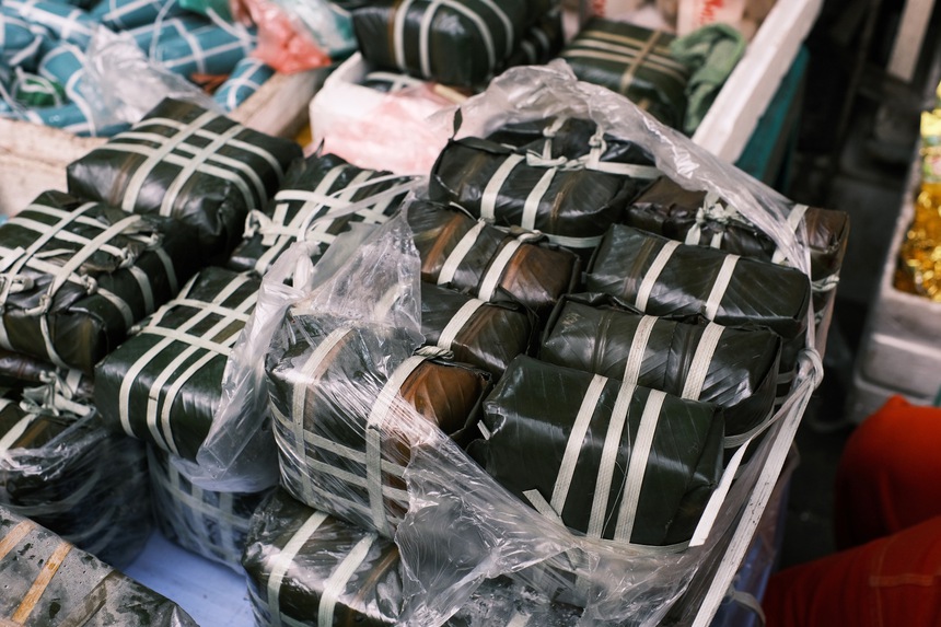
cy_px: 314
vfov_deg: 29.9
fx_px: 1176
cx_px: 470
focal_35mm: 45
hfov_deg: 43.6
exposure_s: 1/250
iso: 800
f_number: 4
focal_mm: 30
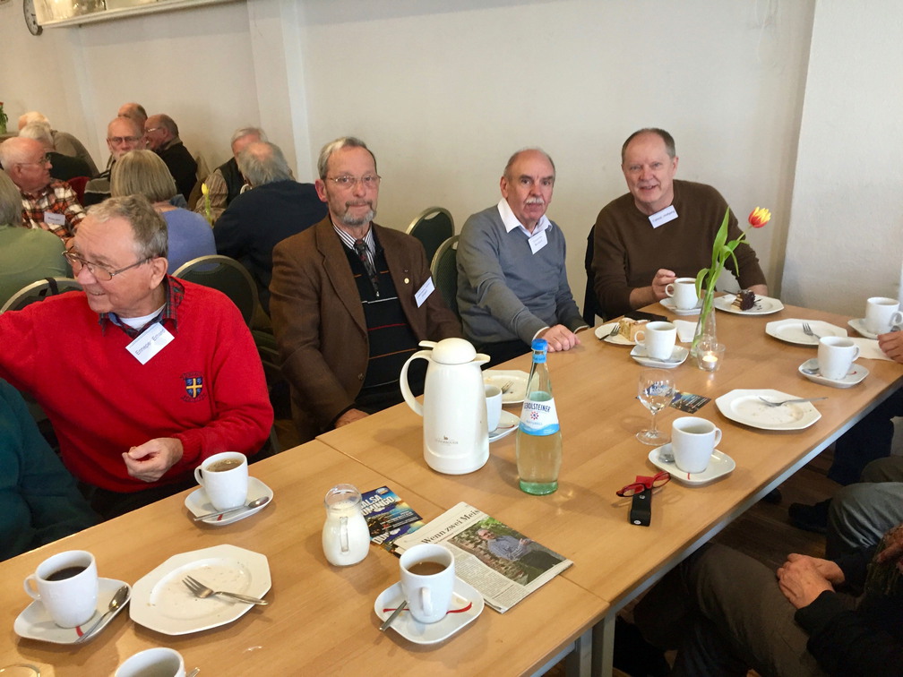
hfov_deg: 61.7
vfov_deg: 48.2
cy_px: 338
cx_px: 452
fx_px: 756
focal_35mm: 29
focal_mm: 4.15
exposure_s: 1/33
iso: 160
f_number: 2.2
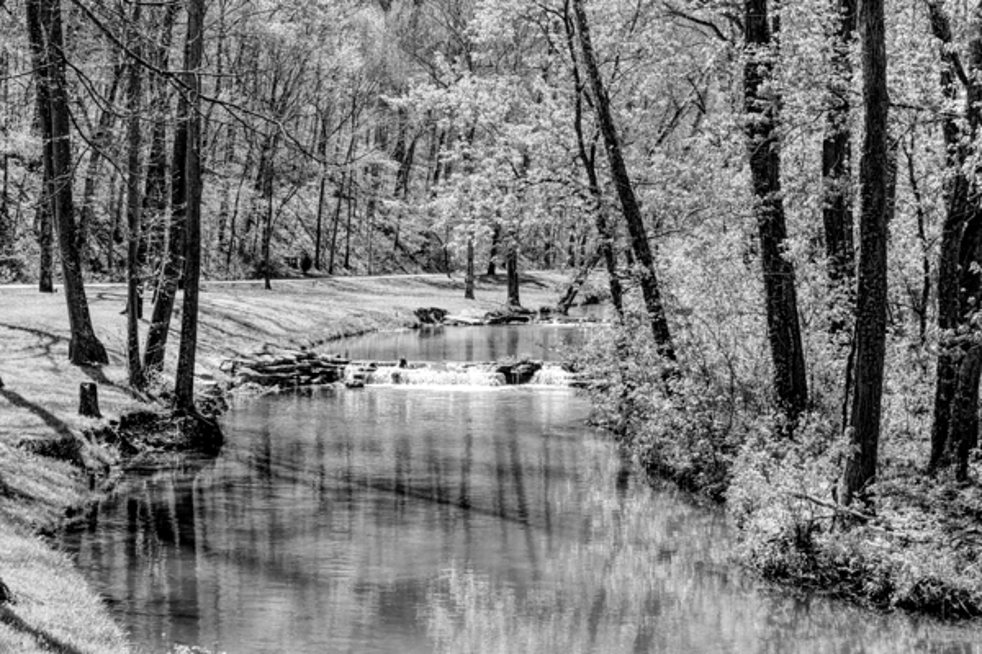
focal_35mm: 70
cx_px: 491
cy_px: 327
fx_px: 1909
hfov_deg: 28.8
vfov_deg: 19.5
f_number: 11
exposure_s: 1/200
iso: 200
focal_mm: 70
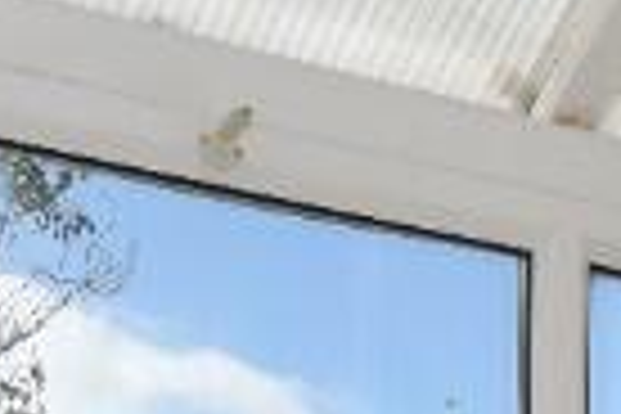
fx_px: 2311
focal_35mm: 134
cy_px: 1163
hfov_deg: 15.2
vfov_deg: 8.8
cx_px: 518
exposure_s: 1/200
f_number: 9
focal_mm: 12
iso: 100
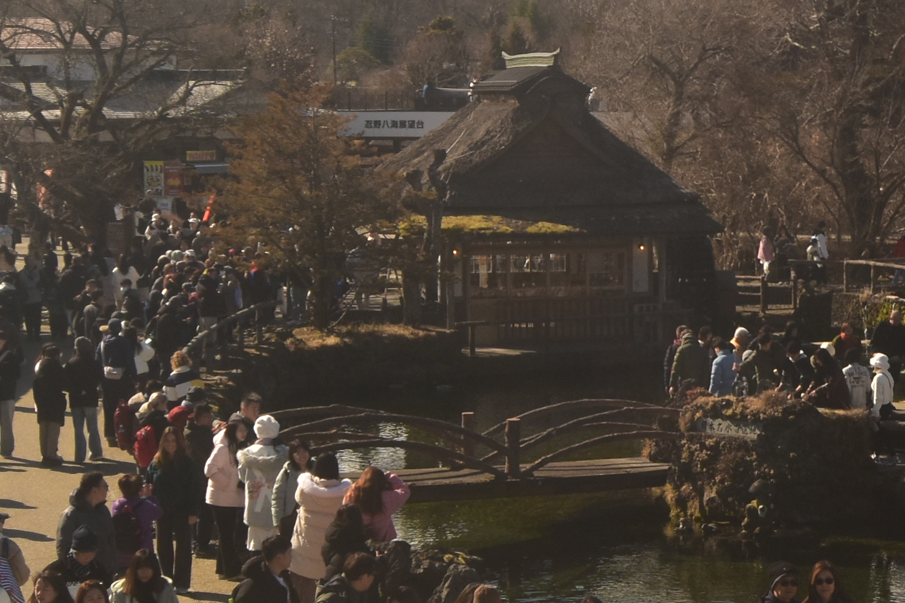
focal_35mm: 270
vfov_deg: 5.1
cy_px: 92
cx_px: 928
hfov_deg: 7.6
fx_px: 6778
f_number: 9
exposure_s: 1/320
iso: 200
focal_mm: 55
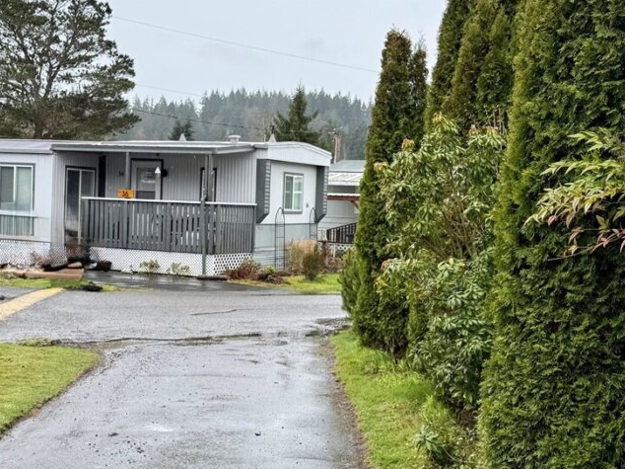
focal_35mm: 53
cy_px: 250
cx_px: 292
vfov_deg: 27.5
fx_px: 957
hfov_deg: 36.2
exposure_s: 1/1060
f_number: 1.78
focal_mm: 6.76
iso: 80
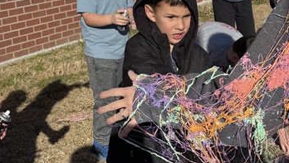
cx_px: 210
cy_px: 85
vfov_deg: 15.7
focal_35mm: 77
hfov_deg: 27.2
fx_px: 590
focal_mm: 6.76
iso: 80
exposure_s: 1/3597
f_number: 1.78
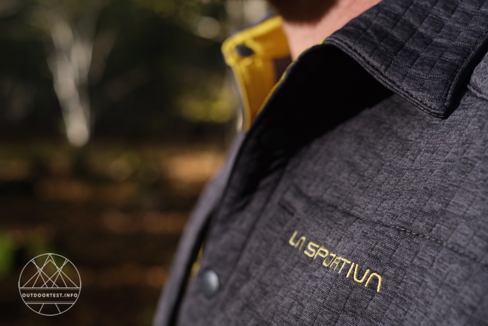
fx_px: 718
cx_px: 244
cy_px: 163
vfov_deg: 25.5
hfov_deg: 37.5
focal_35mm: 53
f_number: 4
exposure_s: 1/250
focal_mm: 35
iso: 400
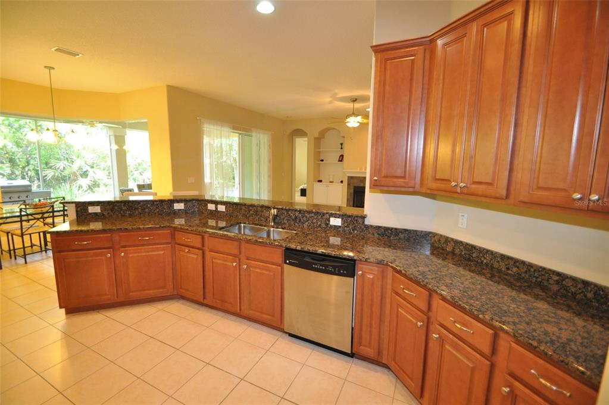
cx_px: 304
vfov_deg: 77.2
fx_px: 254
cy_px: 202
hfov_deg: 100.4
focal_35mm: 15
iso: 800
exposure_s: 1/60
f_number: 4
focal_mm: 10
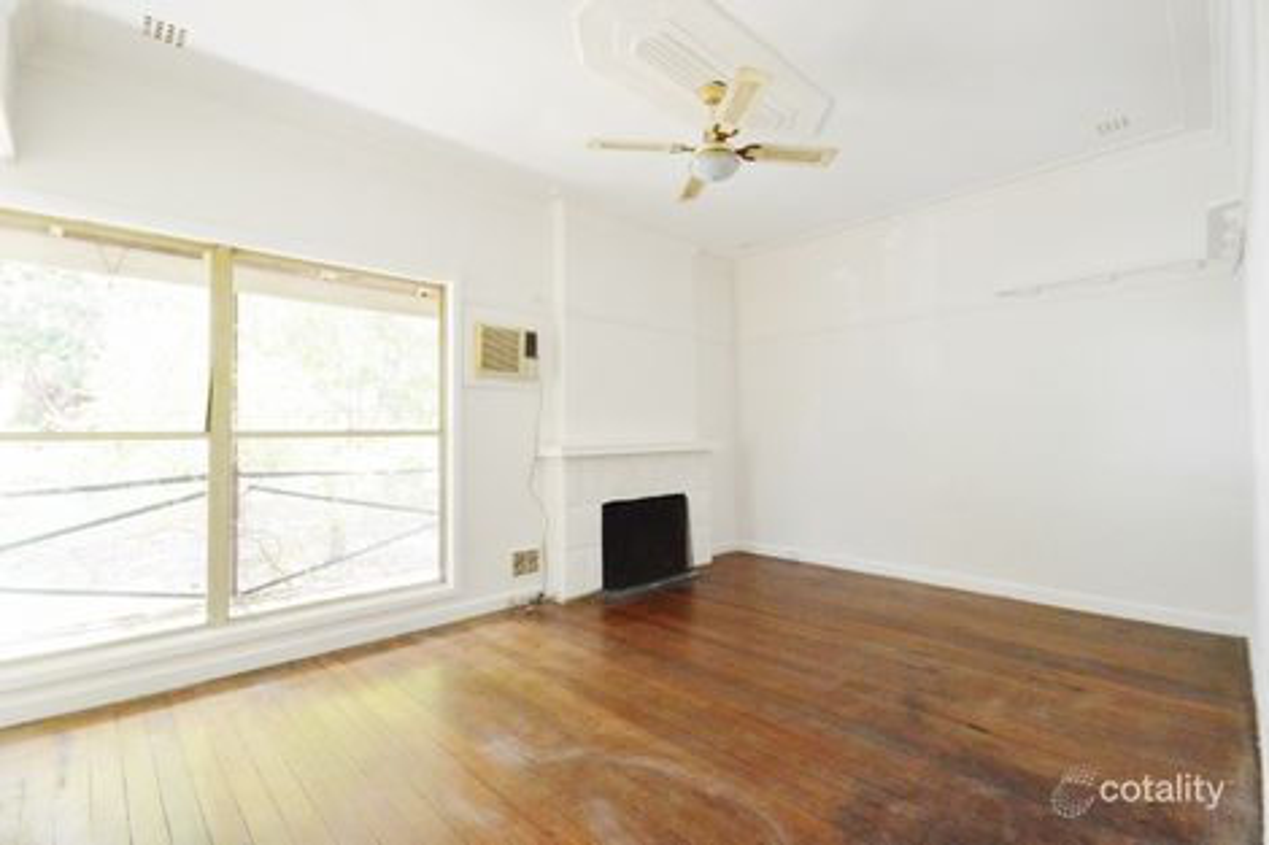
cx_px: 634
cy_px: 422
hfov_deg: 100.4
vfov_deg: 77.3
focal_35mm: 15
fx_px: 529
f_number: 13
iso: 3200
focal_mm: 10
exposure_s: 1/60
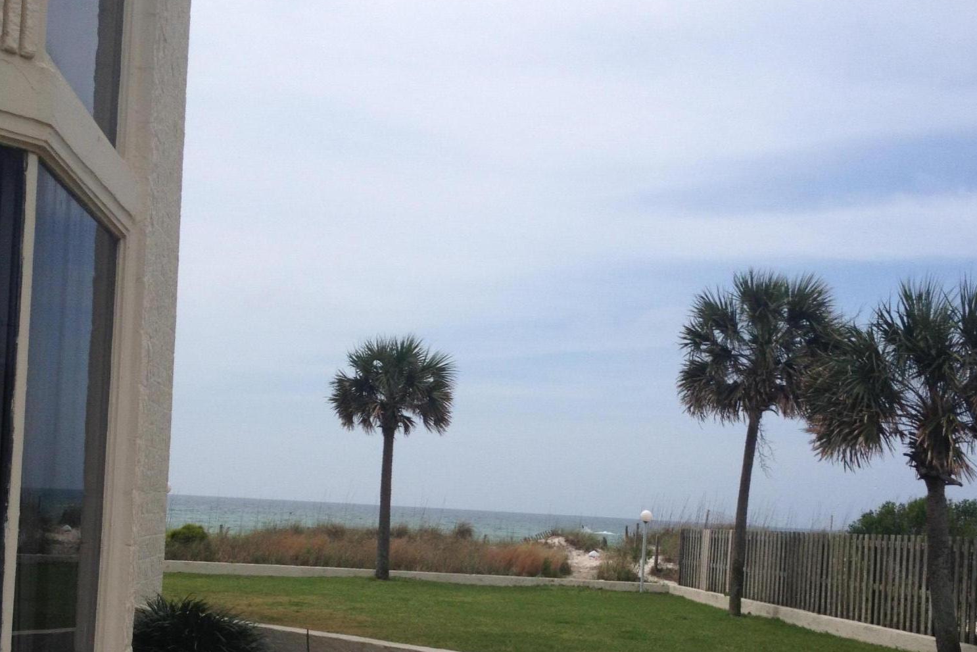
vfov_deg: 27.1
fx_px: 1330
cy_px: 502
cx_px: 490
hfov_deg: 40.3
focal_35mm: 49
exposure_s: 1/2632
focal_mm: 4.28
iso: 50
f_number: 2.4
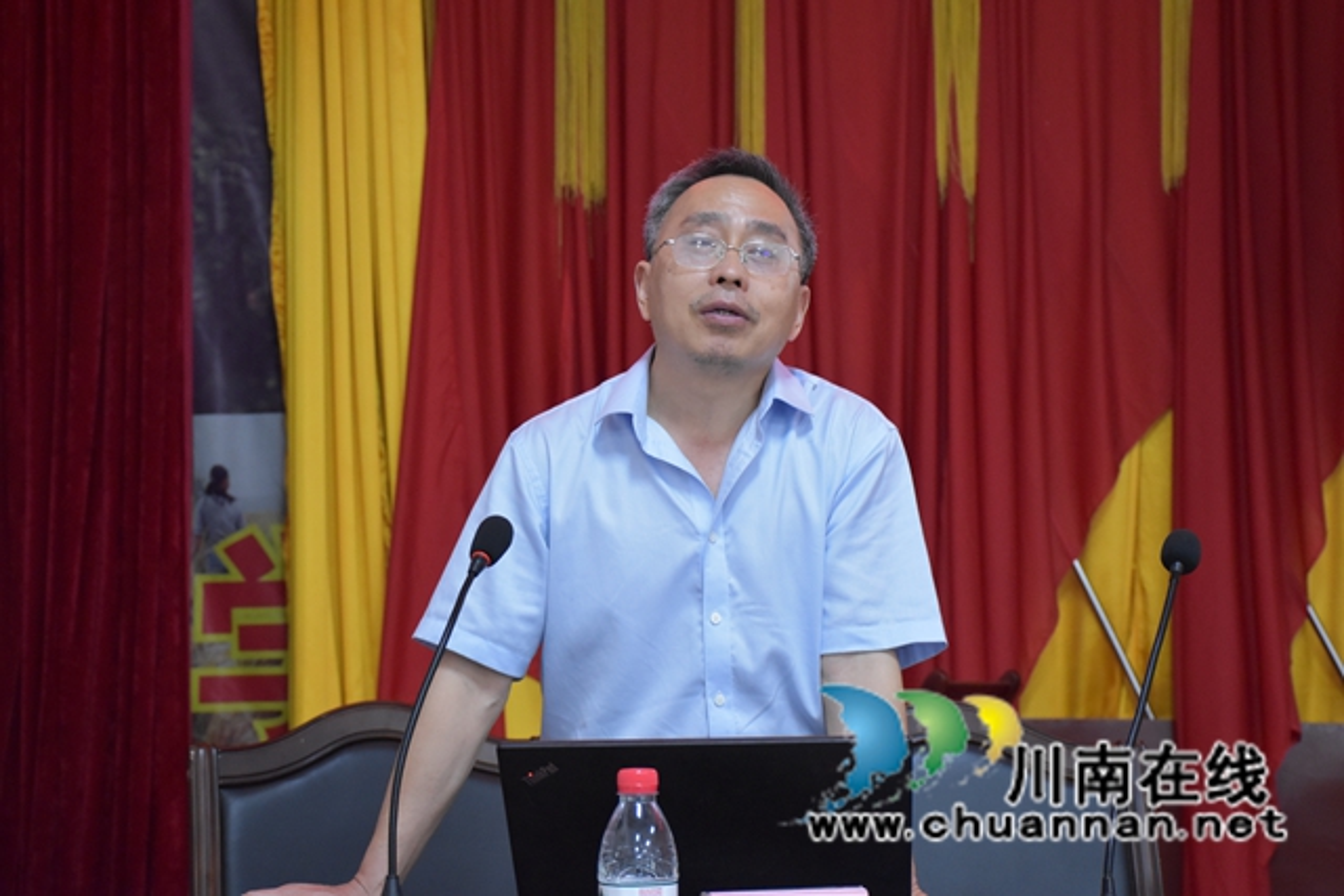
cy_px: 448
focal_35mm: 57
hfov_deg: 35.0
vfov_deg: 23.8
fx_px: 2128
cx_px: 672
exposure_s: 1/60
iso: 2500
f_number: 4.2
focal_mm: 38
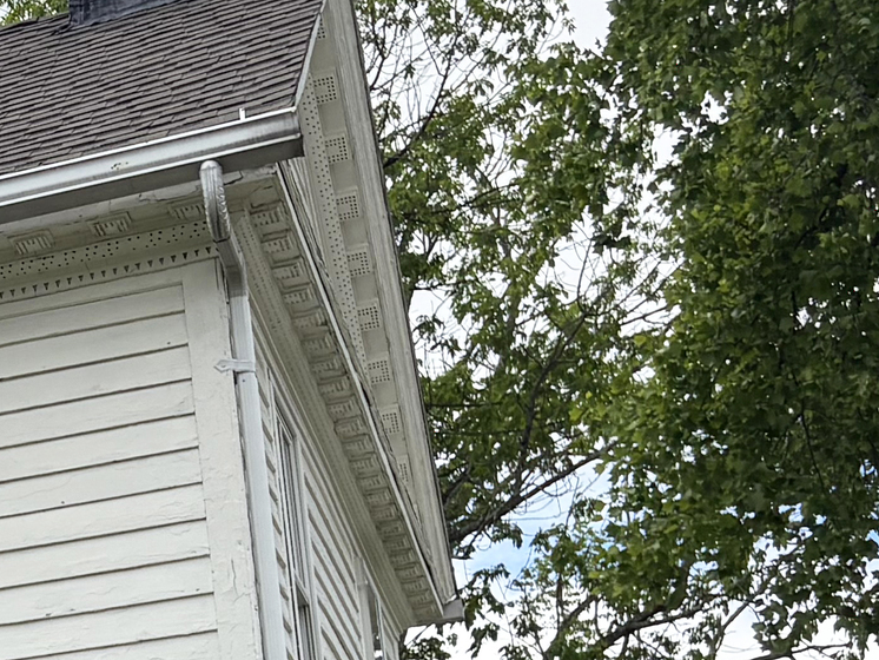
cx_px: -781
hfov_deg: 15.4
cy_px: 783
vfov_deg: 13.5
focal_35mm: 107
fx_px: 2718
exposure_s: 1/5348
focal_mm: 5.96
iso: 50
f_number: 1.6
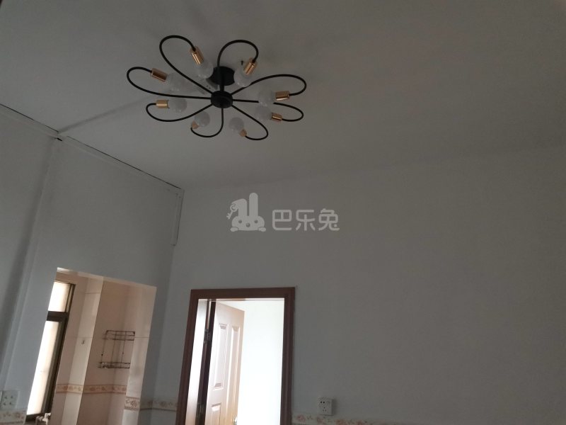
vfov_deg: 53.1
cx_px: 283
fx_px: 425
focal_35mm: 26
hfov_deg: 67.3
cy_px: 212
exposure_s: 1/50
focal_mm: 4.75
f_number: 1.8
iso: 320
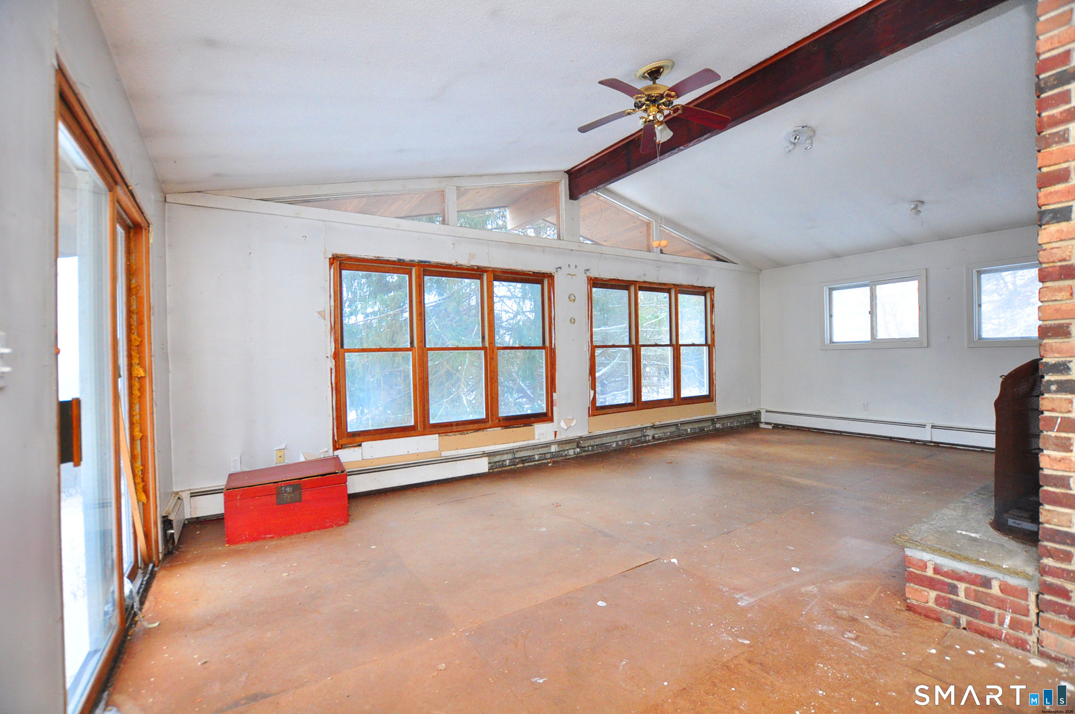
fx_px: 447
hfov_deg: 100.5
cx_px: 538
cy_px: 357
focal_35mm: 15
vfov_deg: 77.2
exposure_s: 1/125
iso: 1000
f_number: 4
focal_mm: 10
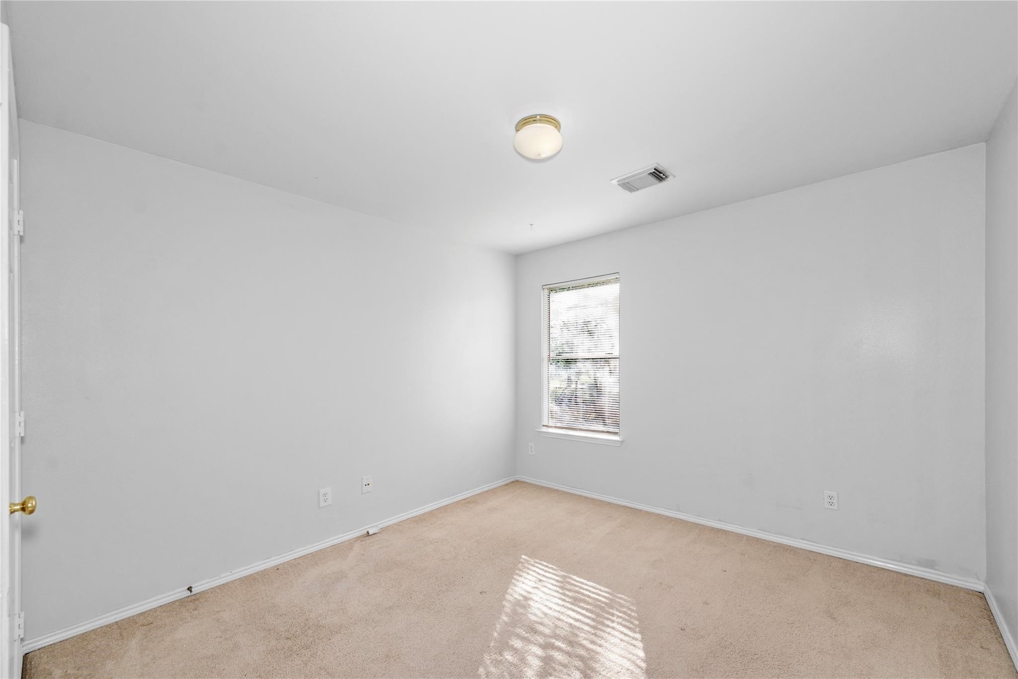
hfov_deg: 104.2
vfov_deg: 81.2
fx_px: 396
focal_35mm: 14
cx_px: 509
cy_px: 340
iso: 400
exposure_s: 1/200
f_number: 7.1
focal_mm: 14
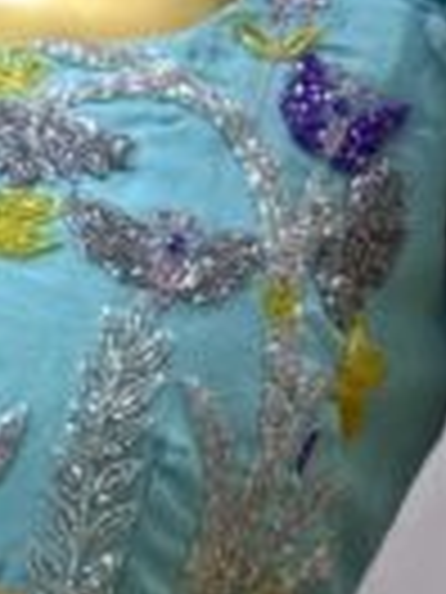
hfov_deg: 4.7
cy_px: 315
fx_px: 5394
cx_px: -423
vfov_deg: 6.3
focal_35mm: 314
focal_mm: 5.96
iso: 32
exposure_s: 1/50
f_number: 1.6
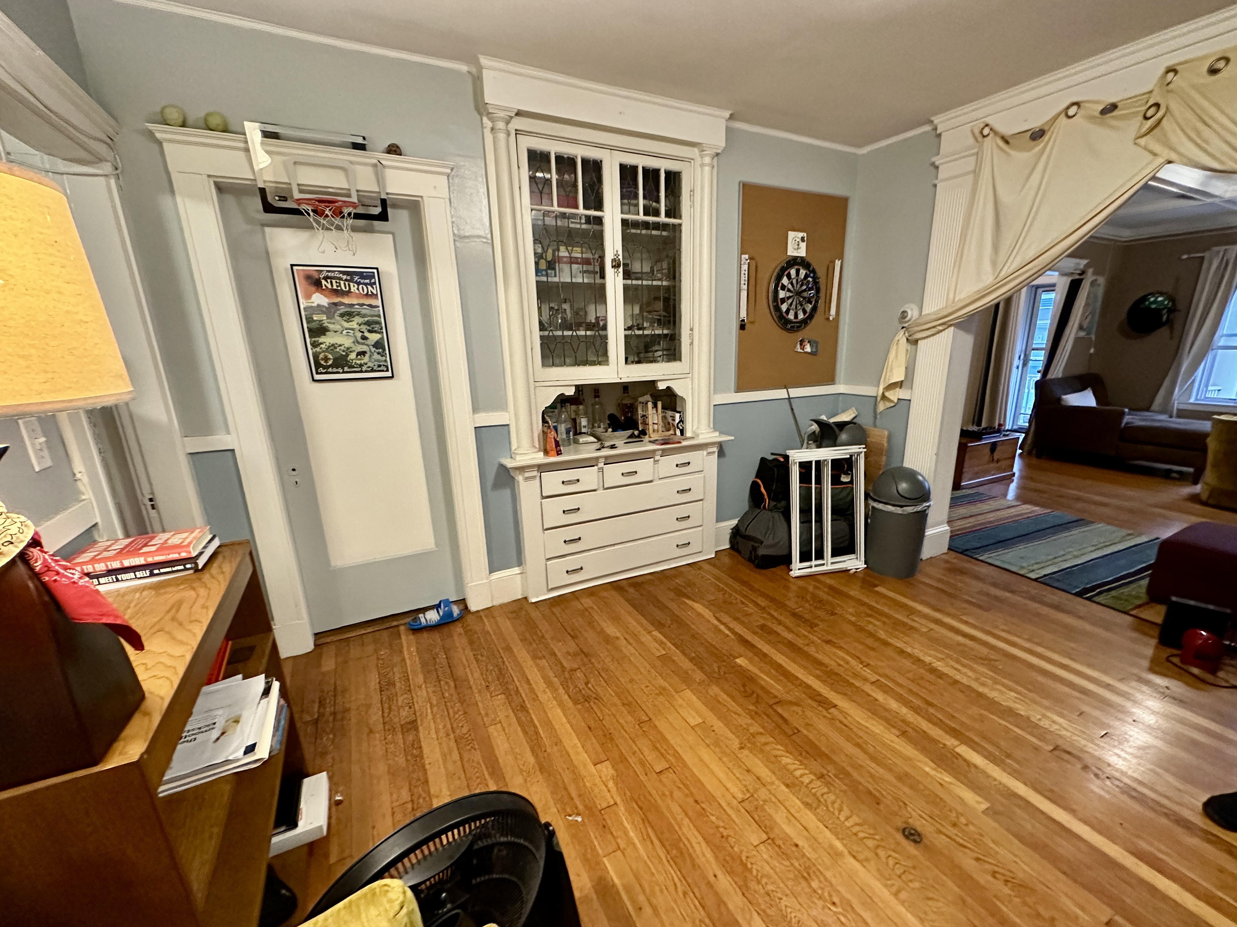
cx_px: 644
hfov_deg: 98.1
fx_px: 536
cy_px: 495
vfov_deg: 81.6
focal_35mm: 15
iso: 800
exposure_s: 1/60
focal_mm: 2.22
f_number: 2.2
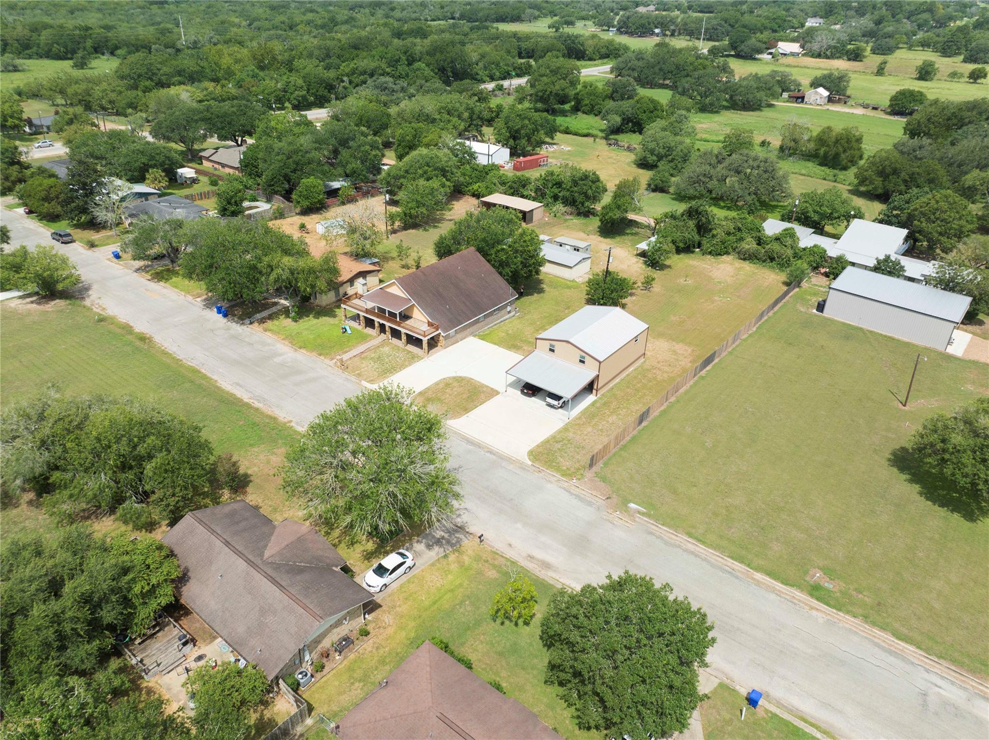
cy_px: 370
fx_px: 685
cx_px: 494
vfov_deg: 56.8
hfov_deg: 71.6
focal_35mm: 24
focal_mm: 12.29
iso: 100
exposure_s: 1/1250
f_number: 2.8
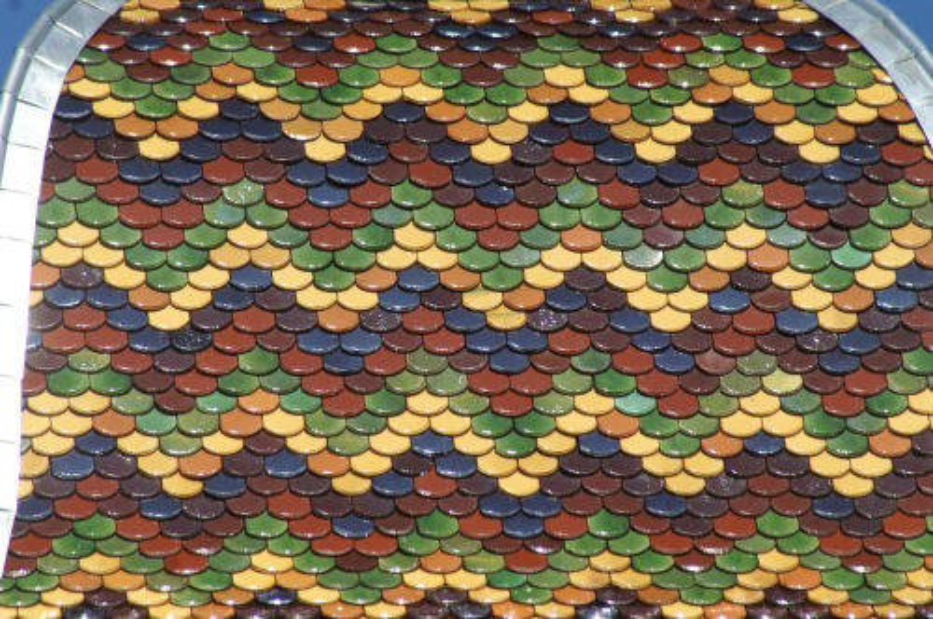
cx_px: 466
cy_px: 310
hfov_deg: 4.6
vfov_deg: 3.0
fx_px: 11647
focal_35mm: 450
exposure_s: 1/1250
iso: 800
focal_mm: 300
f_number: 11
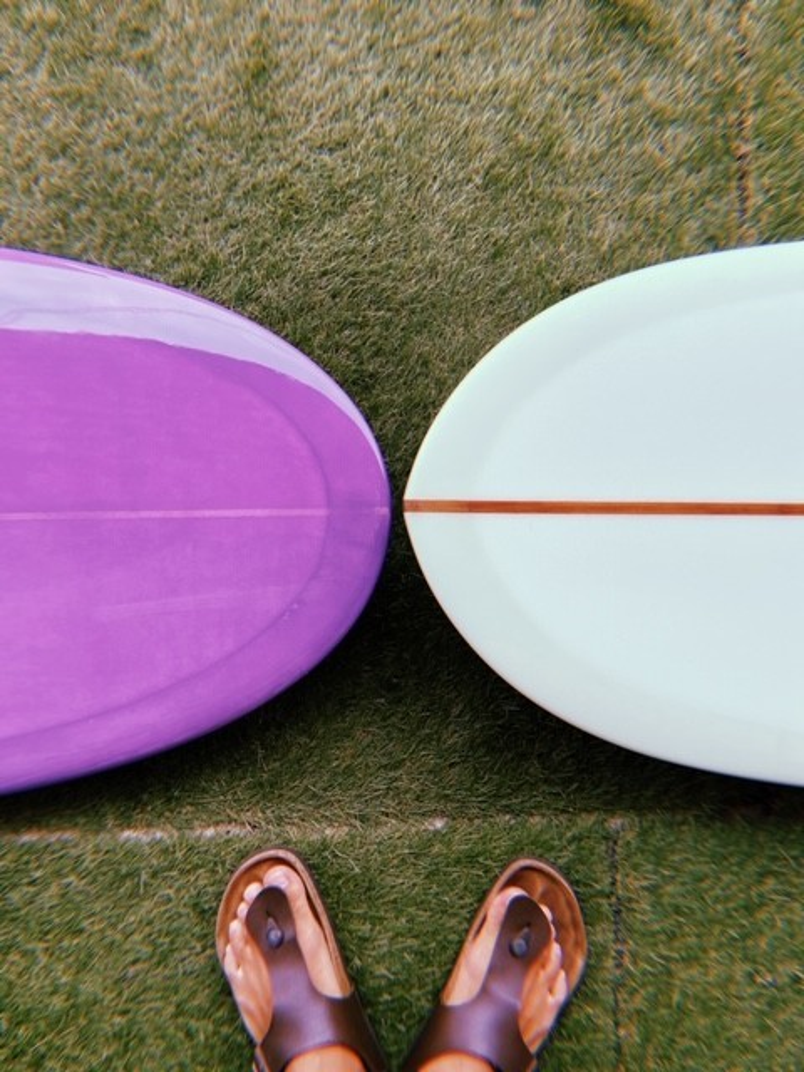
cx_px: 402
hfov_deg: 53.1
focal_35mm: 26
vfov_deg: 67.3
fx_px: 805
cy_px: 536
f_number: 1.8
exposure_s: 1/565
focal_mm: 4.25
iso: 32
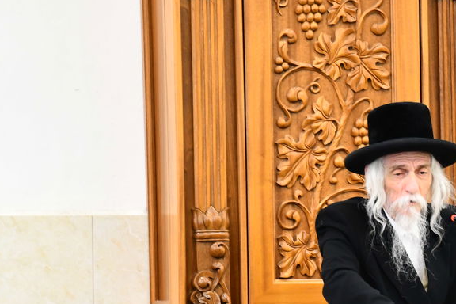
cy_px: 259
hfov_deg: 4.2
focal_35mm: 486
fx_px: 6156
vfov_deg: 2.8
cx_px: 405
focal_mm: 200
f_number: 5.6
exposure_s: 1/125
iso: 3200
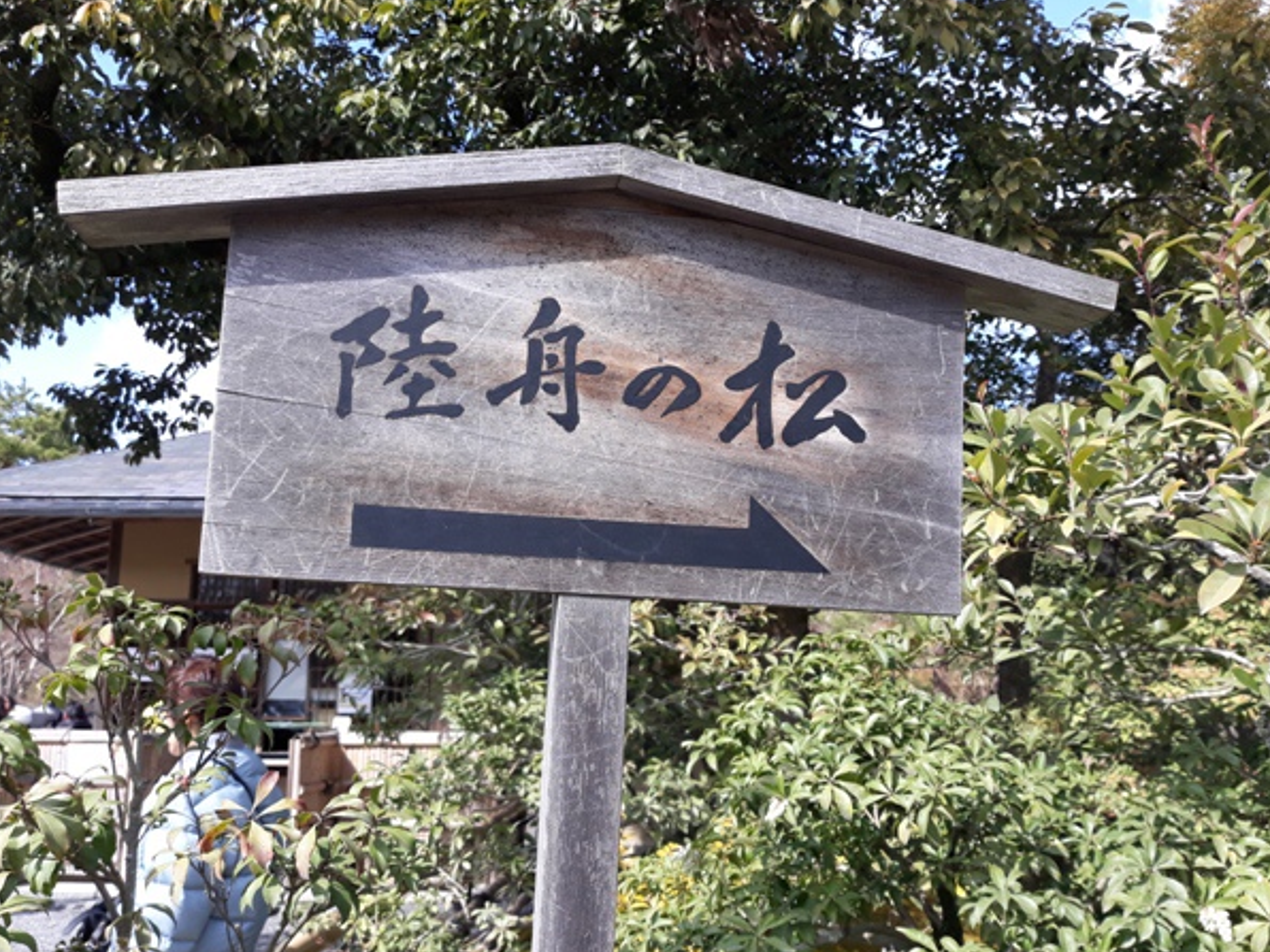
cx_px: 605
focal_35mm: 29
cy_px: 494
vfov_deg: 48.2
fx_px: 1064
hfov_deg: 61.6
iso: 40
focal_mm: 3.71
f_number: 1.7
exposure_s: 1/469
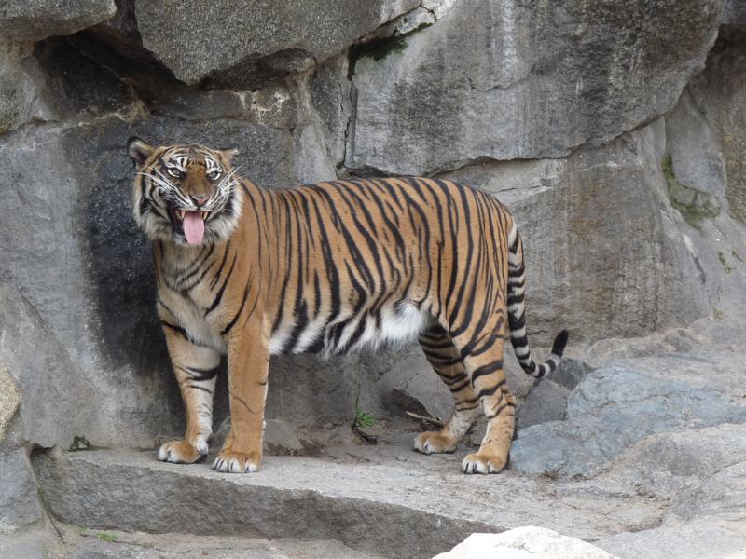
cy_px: 280
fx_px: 5625
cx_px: 373
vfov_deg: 5.7
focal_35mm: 261
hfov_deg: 7.6
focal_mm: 39.2
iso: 100
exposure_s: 1/80
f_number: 5.6
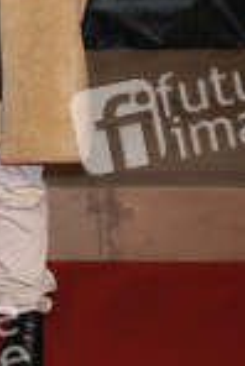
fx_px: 1925
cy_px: -7
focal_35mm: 189
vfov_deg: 10.8
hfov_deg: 7.2
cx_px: -27
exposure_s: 1/200
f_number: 8
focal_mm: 70
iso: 400
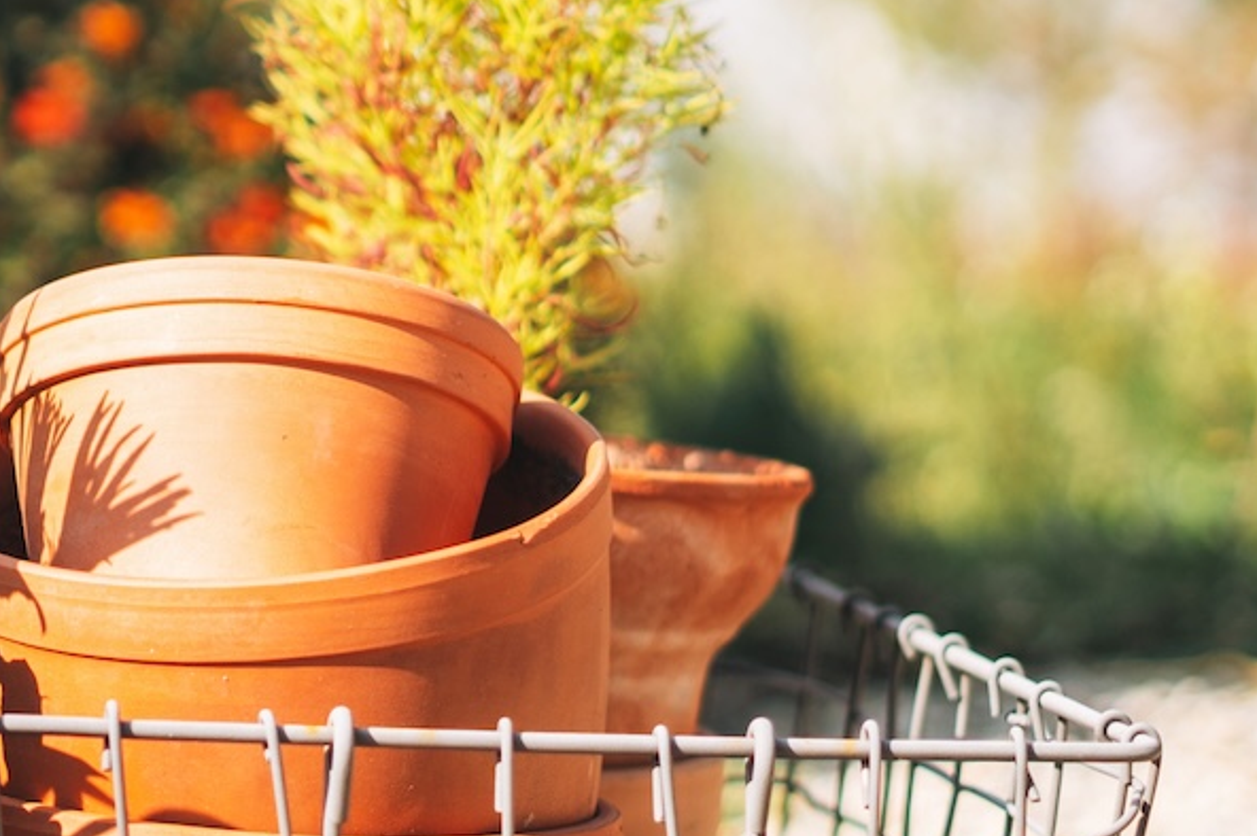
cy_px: 481
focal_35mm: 169
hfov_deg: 12.0
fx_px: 5897
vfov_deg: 8.1
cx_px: -125
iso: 100
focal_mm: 50
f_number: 2
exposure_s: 1/2000
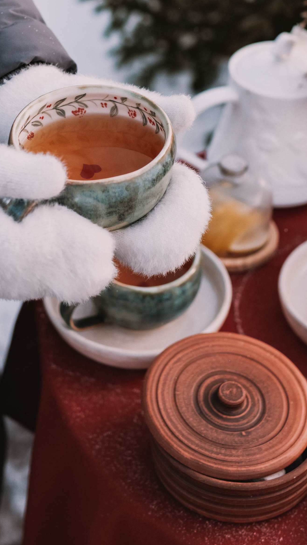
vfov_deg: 27.3
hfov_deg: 15.7
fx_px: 1115
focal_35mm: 77
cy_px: 158
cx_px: 160
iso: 320
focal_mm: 30
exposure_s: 1/1600
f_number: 2
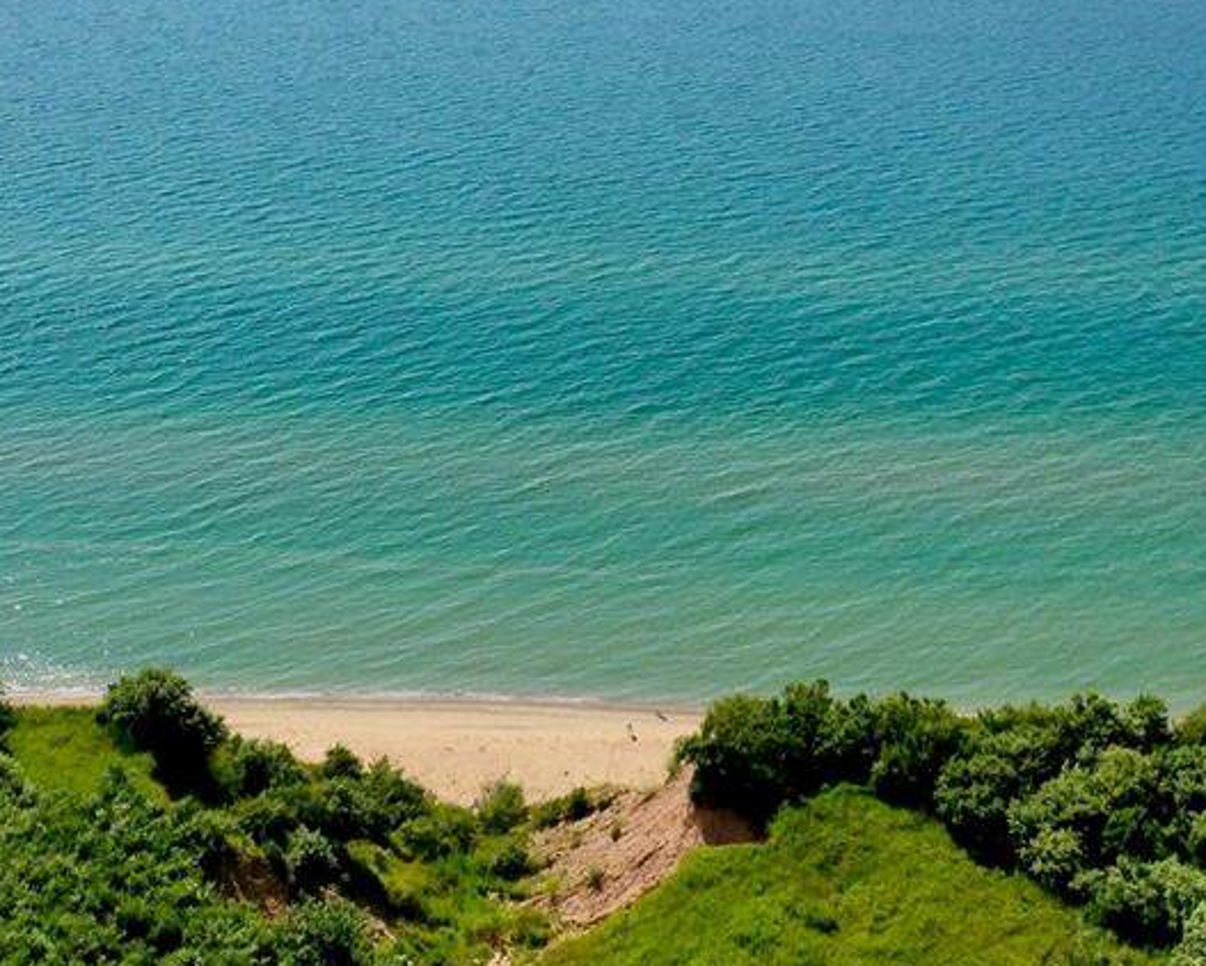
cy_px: 288
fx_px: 1821
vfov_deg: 29.4
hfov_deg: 36.6
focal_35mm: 51
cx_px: 604
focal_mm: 10.26
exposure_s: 1/8000
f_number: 11
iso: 100
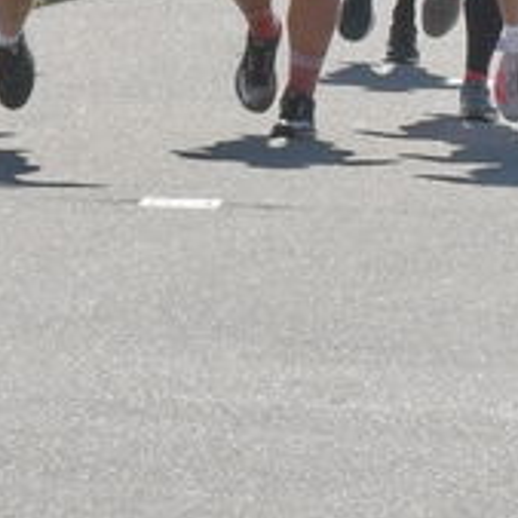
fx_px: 21467
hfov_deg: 1.4
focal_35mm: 1268
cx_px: 89
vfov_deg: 1.4
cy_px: -386
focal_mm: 140
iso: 640
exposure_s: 1/320
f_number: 20
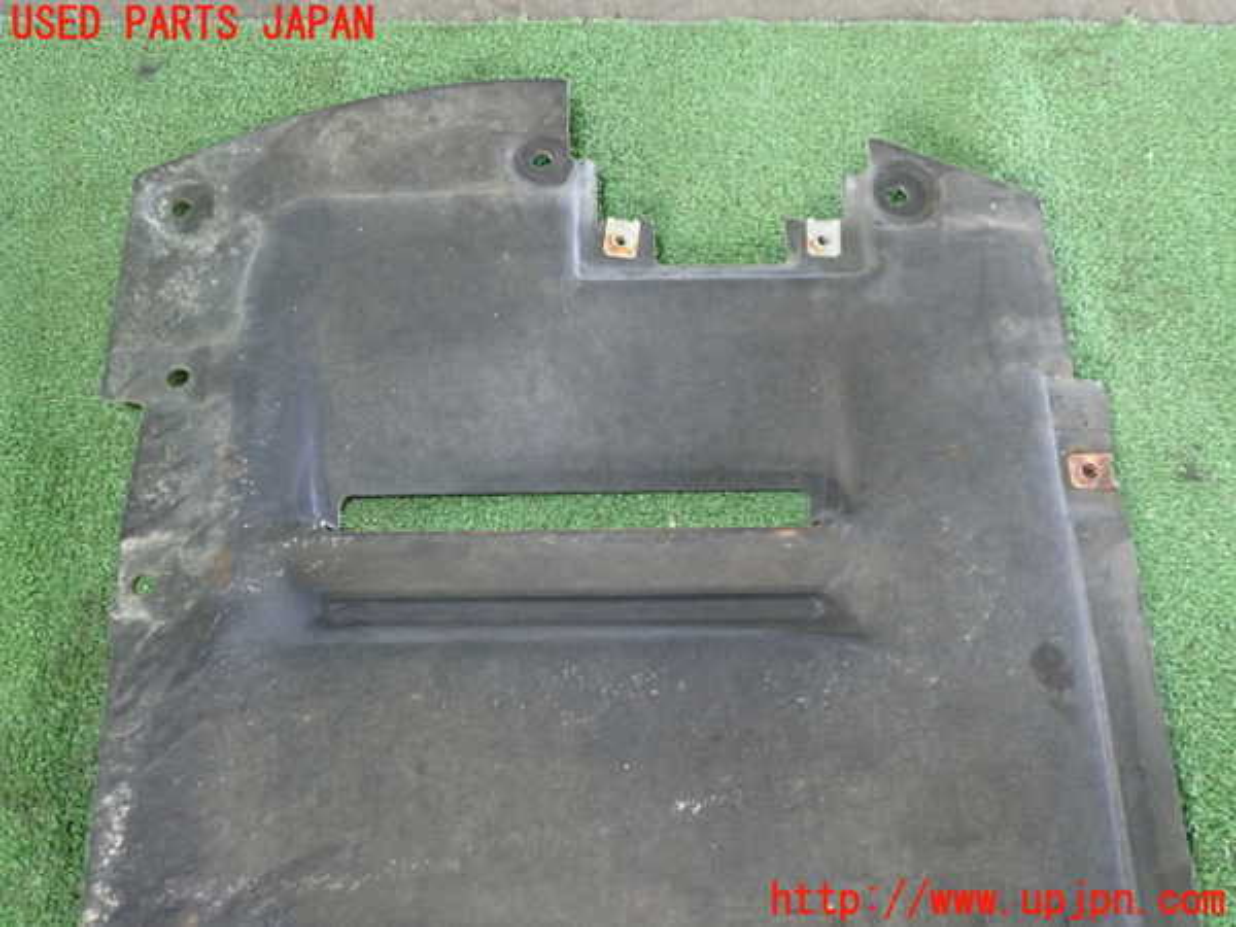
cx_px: 618
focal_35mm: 30
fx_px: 1071
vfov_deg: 46.8
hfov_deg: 60.0
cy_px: 464
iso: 640
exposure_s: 1/30
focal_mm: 5.4
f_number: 2.3
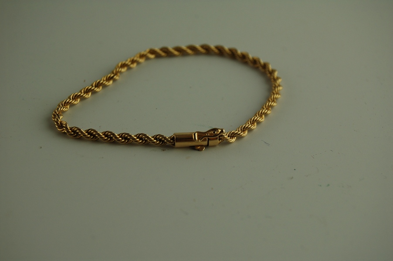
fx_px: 900
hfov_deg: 24.6
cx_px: 196
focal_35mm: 82
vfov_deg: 16.5
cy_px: 130
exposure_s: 1/160
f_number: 6.3
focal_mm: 55
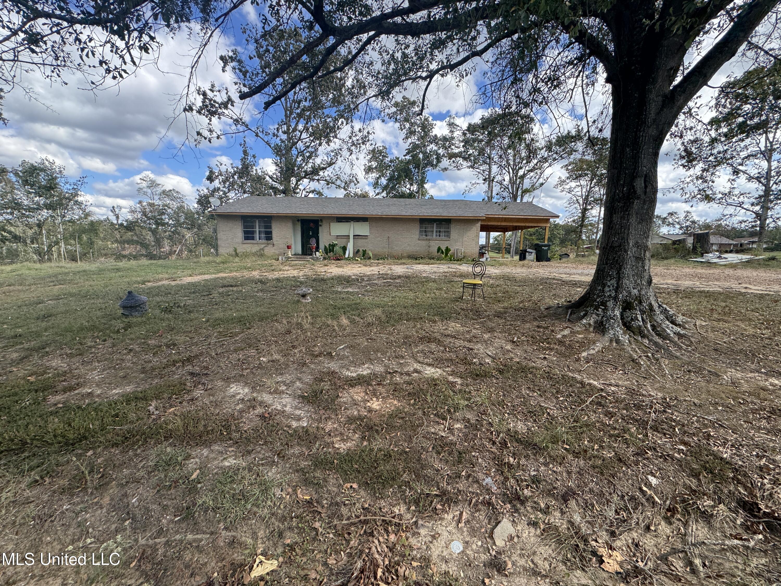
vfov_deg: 85.7
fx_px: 316
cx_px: 390
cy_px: 293
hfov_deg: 102.1
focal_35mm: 14
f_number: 2.2
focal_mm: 2.22
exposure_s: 1/561
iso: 40
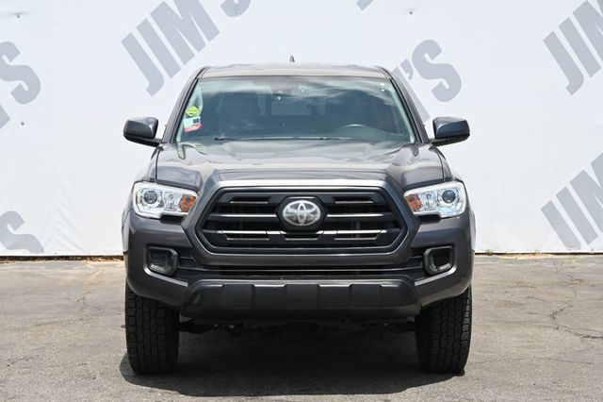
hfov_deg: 28.1
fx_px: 1205
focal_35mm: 72
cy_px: 201
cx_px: 302
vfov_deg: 18.9
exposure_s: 1/250
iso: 160
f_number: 6
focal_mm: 48
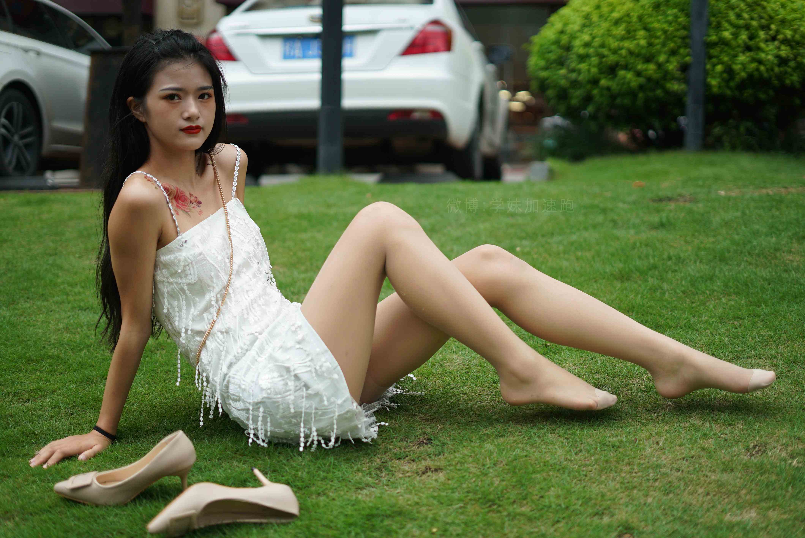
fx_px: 1119
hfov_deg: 39.6
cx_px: 402
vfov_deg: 27.0
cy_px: 269
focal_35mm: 50
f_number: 1.8
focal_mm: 50
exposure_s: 1/2500
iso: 250
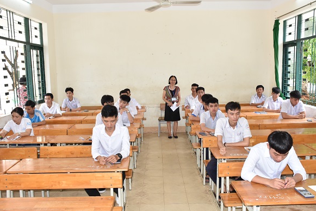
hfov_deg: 60.3
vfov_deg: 42.3
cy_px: 104
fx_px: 272
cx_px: 160
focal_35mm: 31
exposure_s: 1/125
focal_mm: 20
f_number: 8
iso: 1250
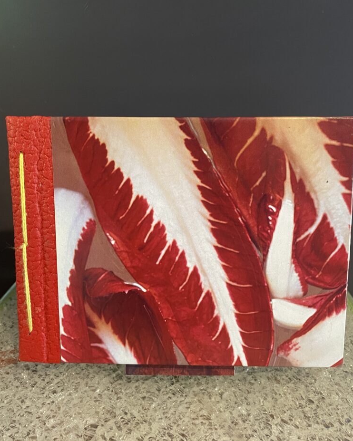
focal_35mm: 28
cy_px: 220
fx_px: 366
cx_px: 181
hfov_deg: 51.5
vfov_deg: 62.2
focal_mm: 4.2
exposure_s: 1/50
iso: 400
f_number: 1.6
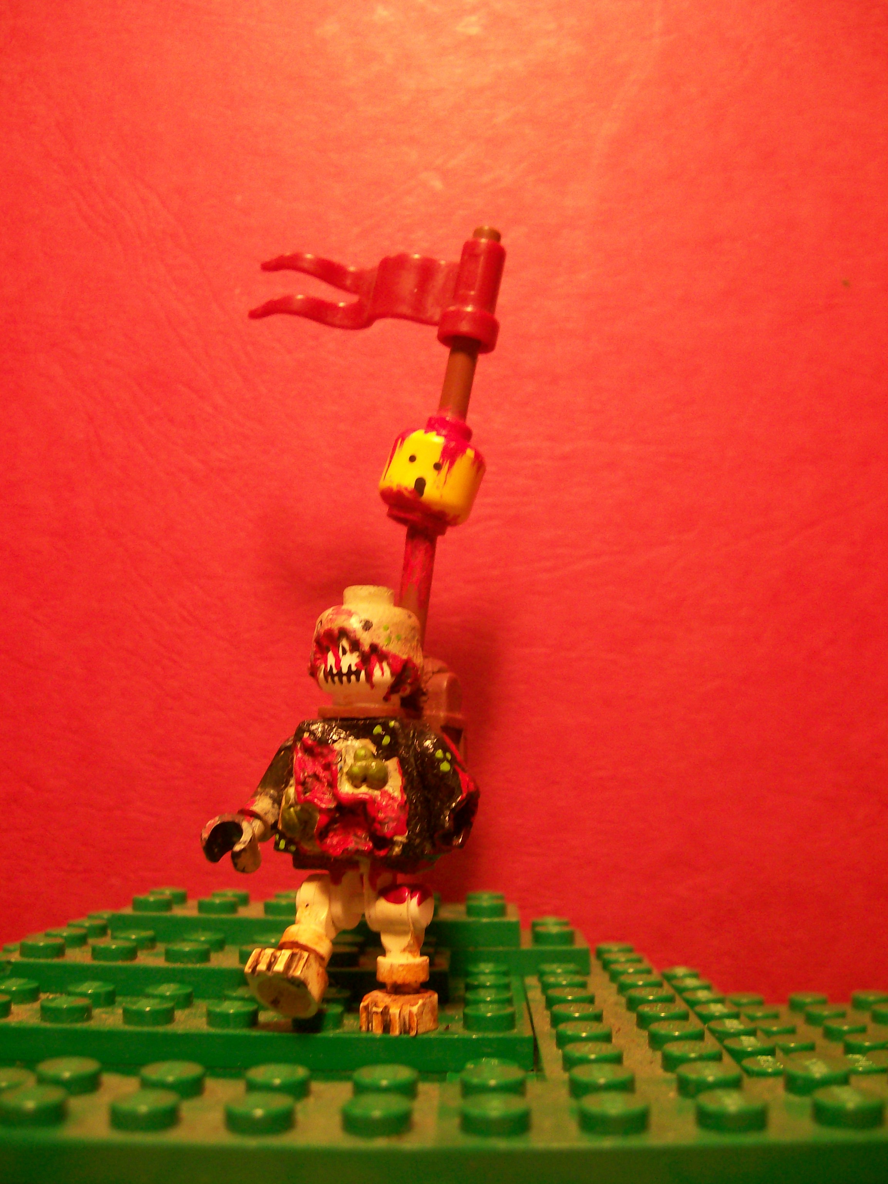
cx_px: 444
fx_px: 1197
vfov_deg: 52.6
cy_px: 592
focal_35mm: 35
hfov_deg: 40.7
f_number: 2.8
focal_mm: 5.8
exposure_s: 1/28.1
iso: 160
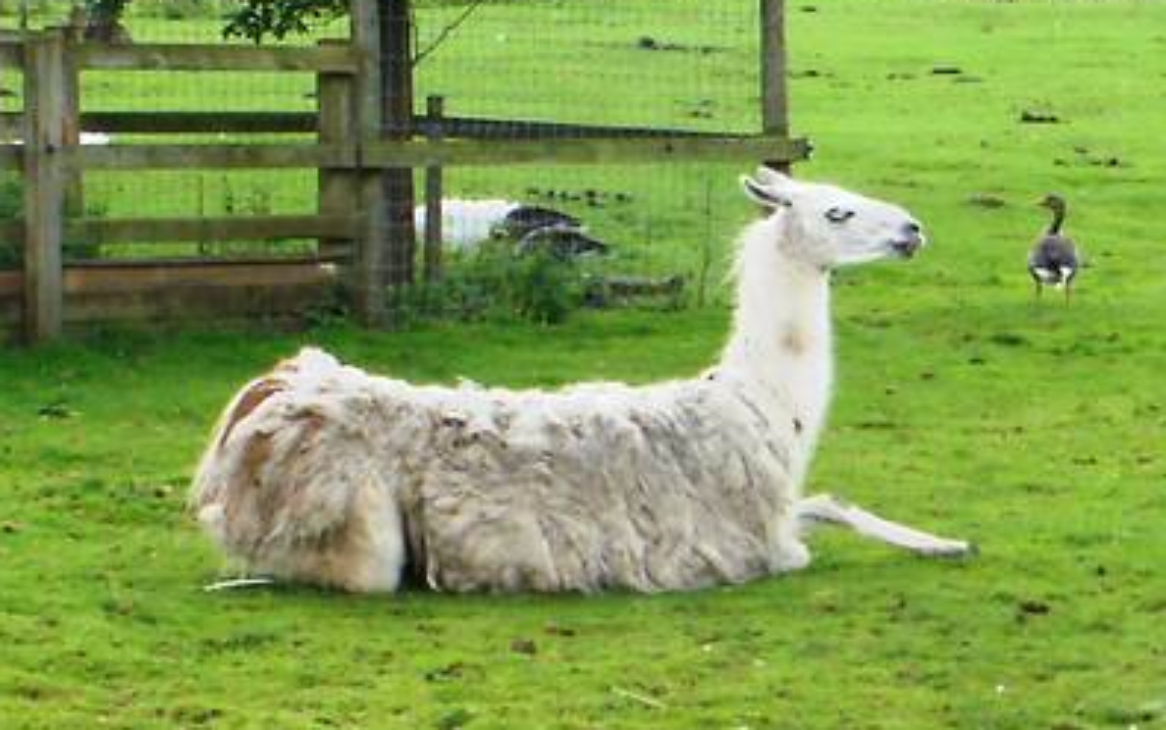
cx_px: 745
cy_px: 592
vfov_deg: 8.5
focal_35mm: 154
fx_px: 4896
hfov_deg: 13.6
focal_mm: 6.3
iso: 100
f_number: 5.6
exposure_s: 1/160
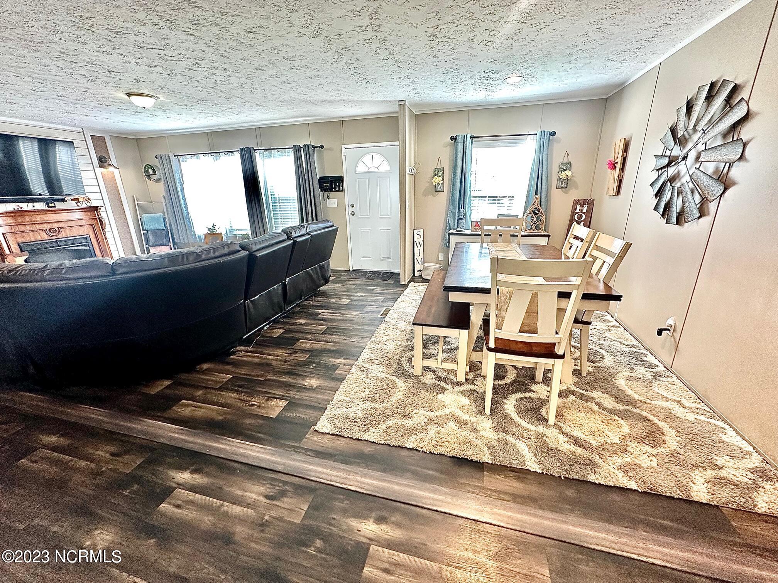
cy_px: 292
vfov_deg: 85.7
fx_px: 315
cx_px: 389
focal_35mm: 14
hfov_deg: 102.1
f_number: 2.2
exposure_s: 1/60
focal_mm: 2.22
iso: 160
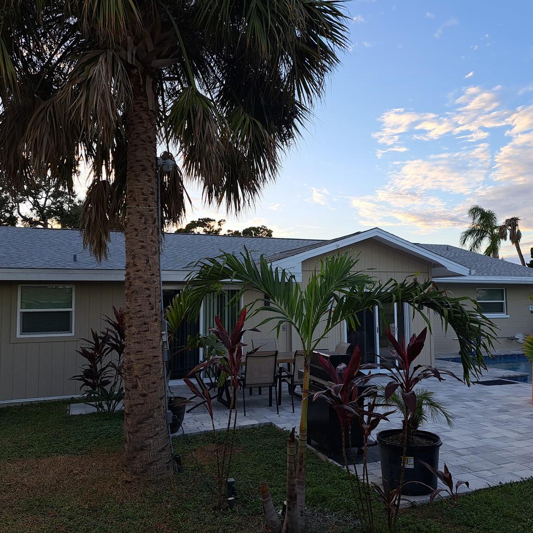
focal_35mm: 29
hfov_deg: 55.6
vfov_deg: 55.6
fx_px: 505
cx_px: 286
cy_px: 262
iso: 50
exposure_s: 1/139
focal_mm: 5.23
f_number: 1.8
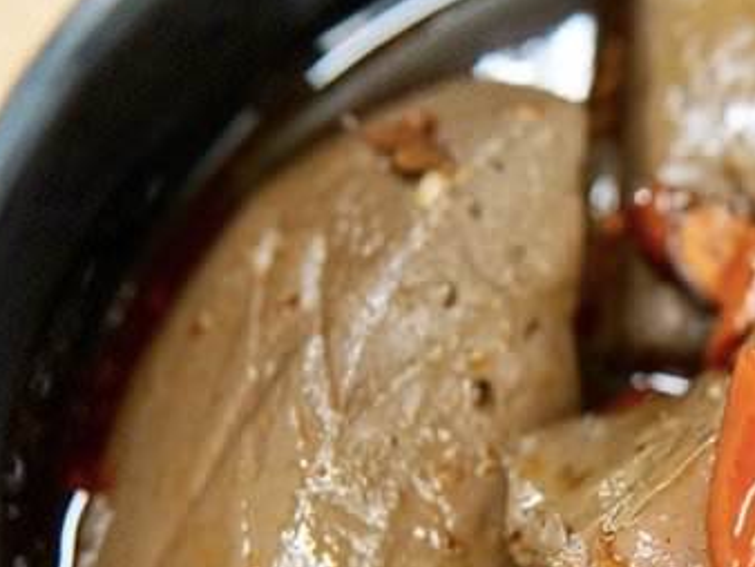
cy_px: 473
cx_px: 876
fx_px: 2794
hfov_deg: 14.9
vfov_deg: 11.5
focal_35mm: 128
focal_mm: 30
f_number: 3.5
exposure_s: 1/60
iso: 1600
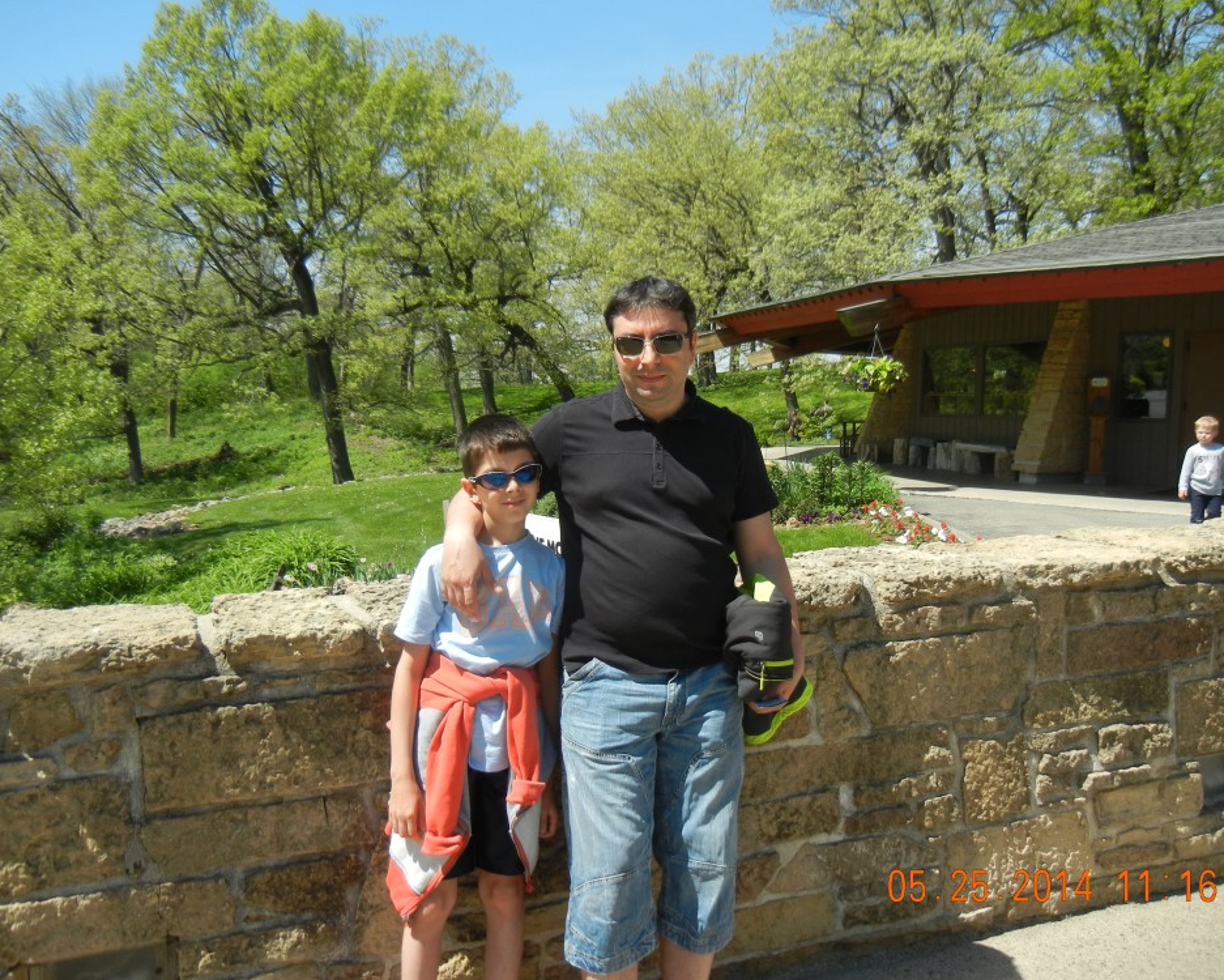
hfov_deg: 55.6
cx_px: 630
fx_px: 1159
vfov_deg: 45.8
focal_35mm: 32
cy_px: 489
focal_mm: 5.4
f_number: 7
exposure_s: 1/270
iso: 160
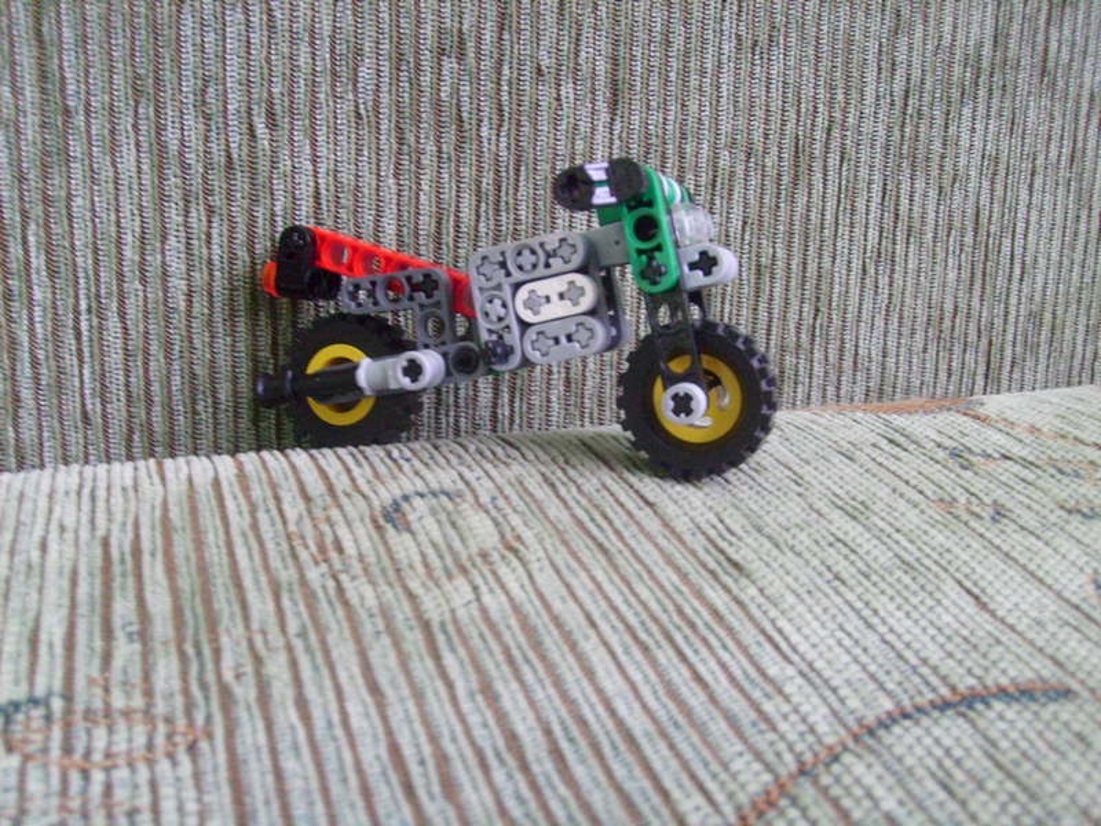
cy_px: 413
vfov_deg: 40.7
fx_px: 1113
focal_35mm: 35
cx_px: 550
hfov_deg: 52.6
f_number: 2.8
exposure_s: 1/20
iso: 200
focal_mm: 5.8
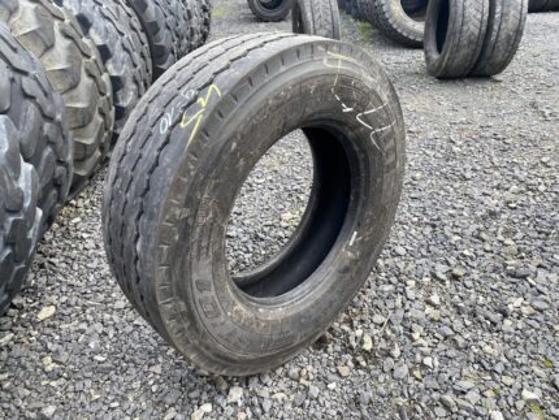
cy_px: 210
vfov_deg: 53.1
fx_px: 420
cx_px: 280
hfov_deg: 67.3
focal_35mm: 26
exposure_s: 1/330
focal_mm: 4.25
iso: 32
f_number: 1.8
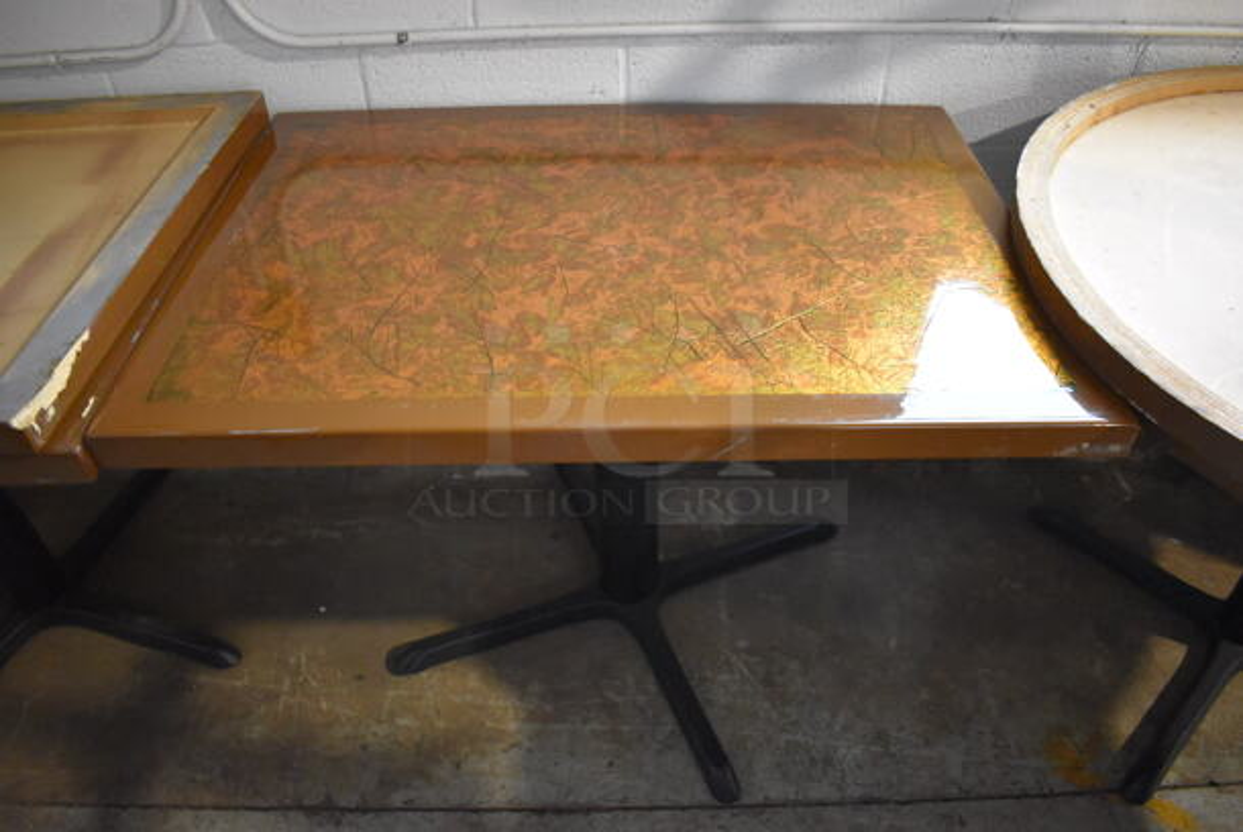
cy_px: 416
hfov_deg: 67.3
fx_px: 933
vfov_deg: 48.0
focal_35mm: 27
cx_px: 622
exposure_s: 1/125
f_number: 3.5
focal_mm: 18
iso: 4000
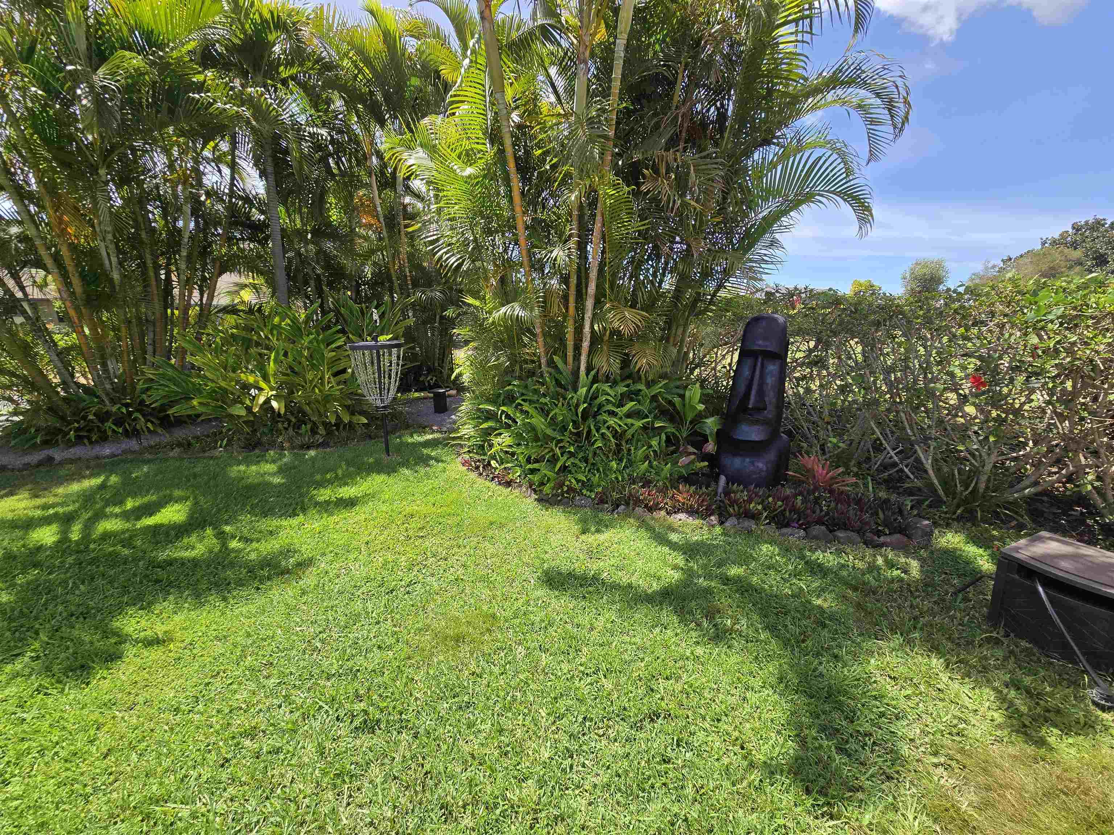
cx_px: 557
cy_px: 418
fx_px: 418
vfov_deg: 89.9
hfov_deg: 106.2
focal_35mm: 13
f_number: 2.2
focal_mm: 2.2
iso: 50
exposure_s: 1/1005
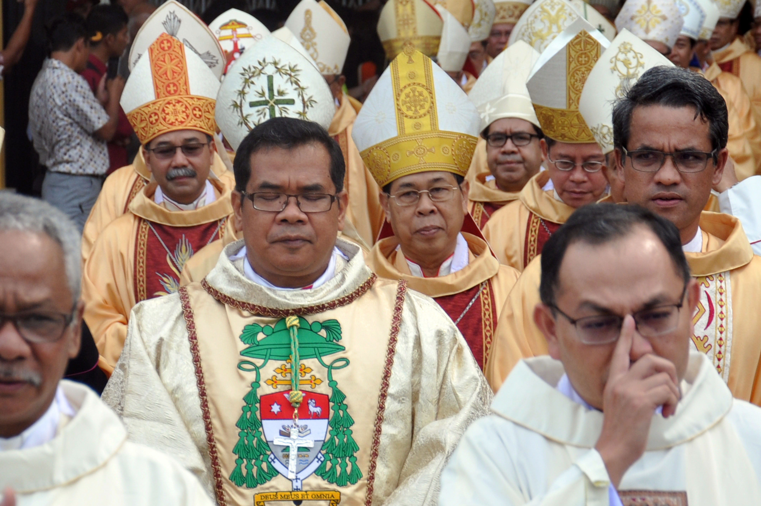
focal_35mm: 105
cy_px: 253
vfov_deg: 13.0
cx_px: 380
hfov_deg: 19.5
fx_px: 2217
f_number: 5.3
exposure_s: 1/320
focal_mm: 70
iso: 200
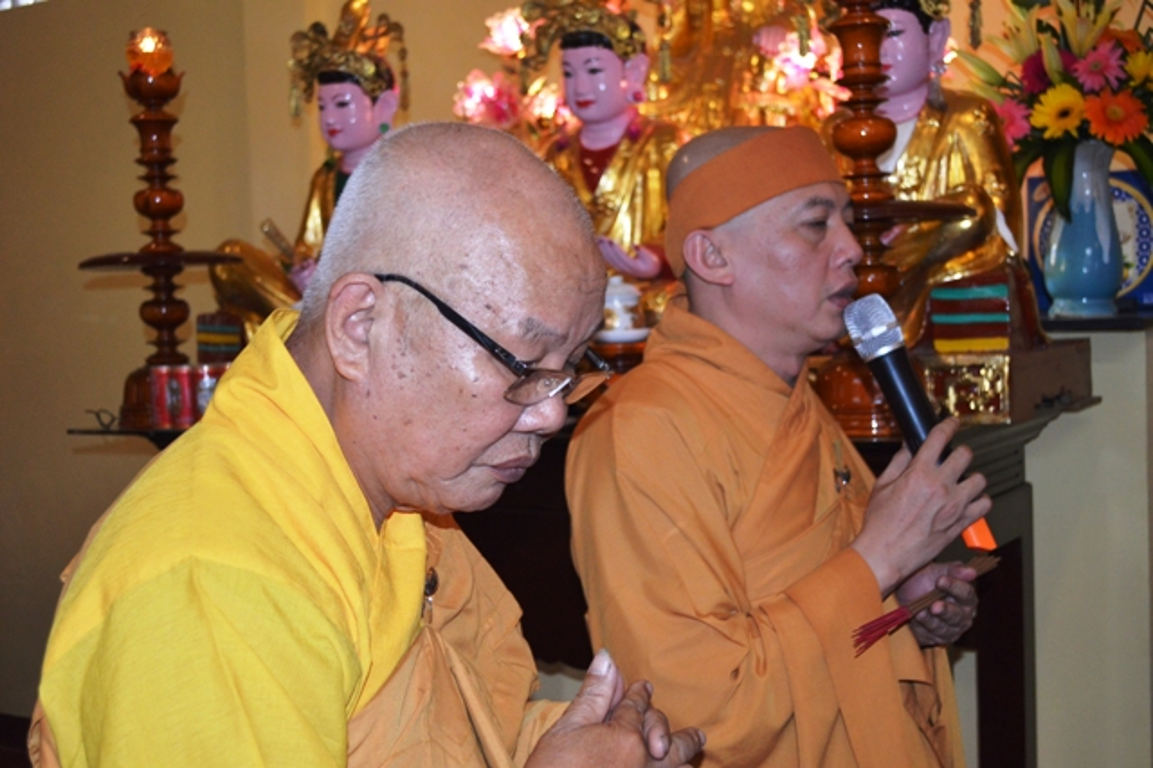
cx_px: 576
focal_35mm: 48
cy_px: 384
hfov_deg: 41.1
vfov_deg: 28.0
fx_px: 1536
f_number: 4.8
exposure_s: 1/60
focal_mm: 32
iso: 1000
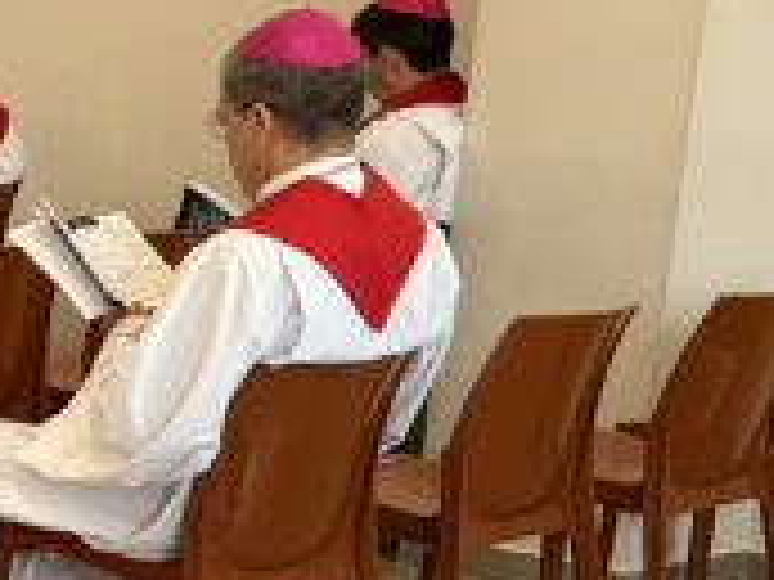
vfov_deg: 12.6
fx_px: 2594
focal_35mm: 116
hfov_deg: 14.1
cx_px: -806
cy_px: 598
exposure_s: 1/121
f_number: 1.6
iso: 64
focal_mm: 5.96
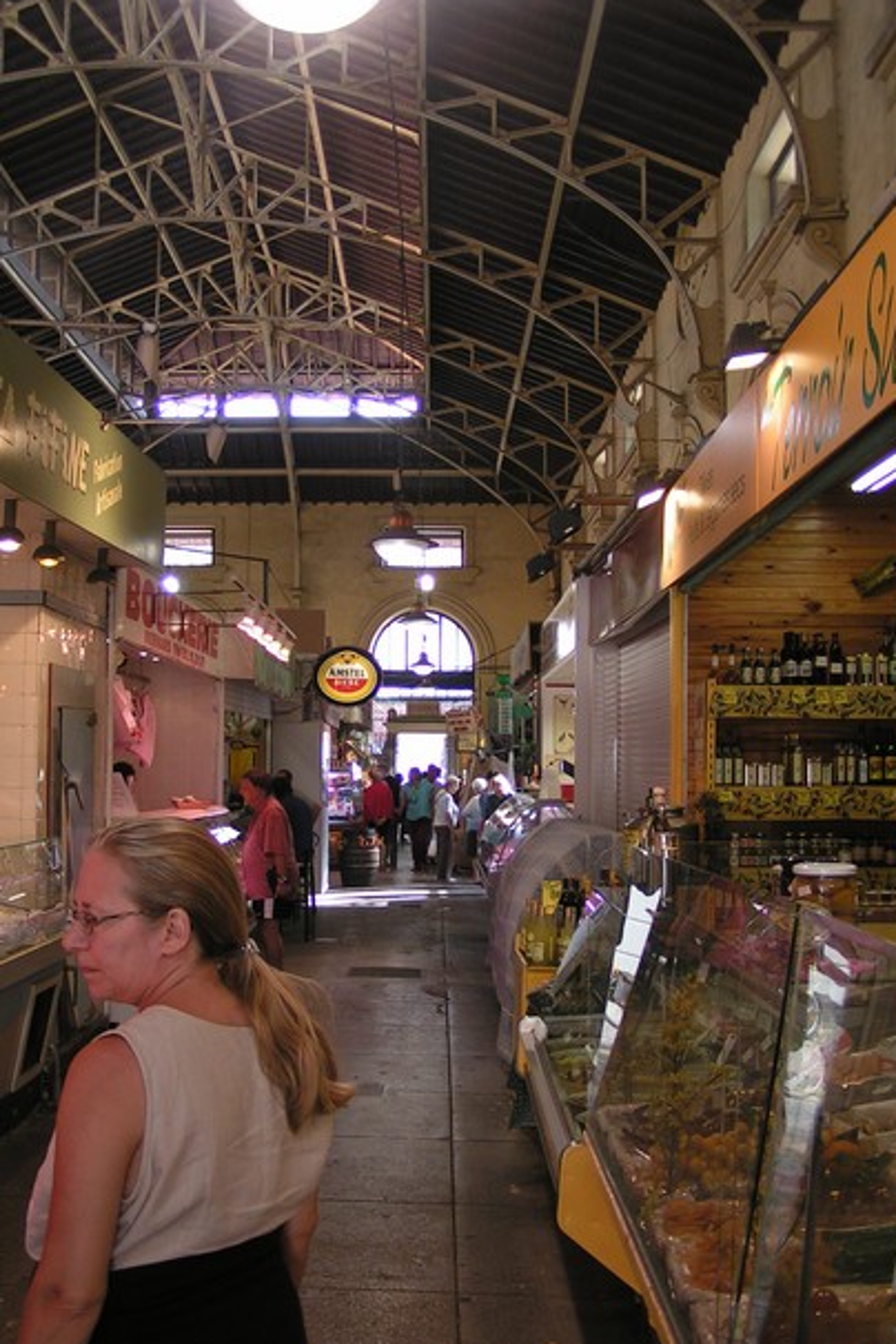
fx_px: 1493
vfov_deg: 48.5
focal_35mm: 40
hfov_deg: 33.4
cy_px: 673
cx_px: 404
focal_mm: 5.8
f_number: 2.8
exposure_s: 1/40
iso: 50
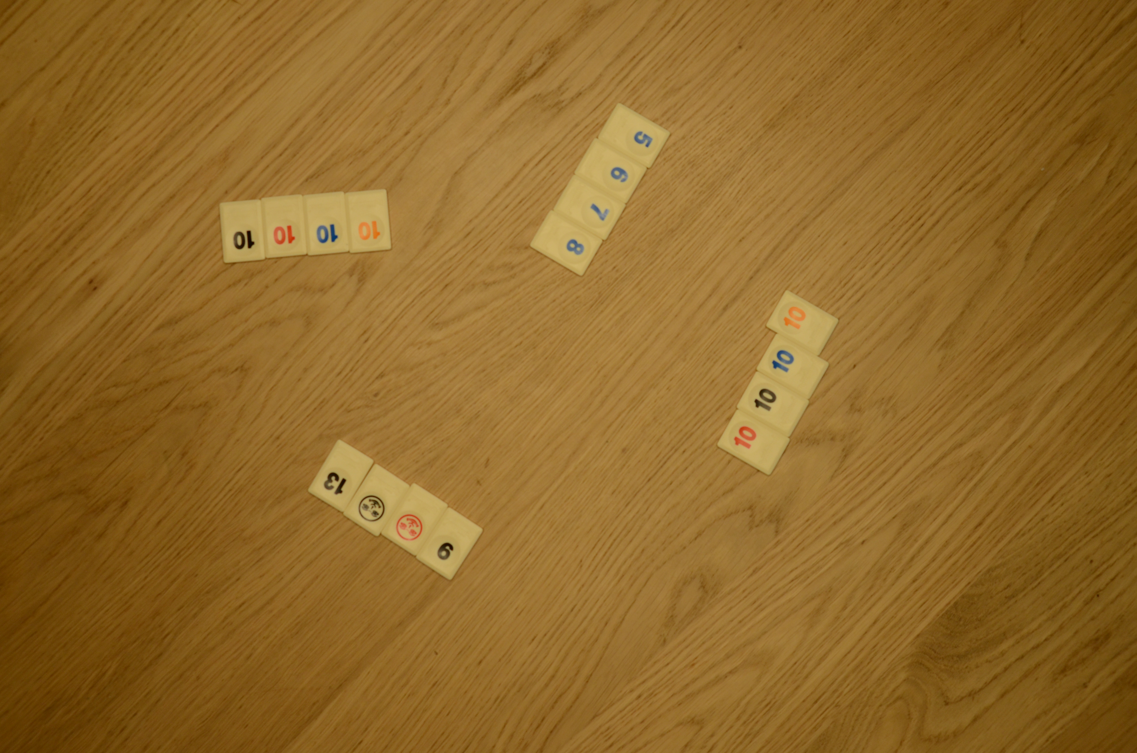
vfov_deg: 28.0
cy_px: 376
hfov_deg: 41.2
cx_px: 568
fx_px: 1513
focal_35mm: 48
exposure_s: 1/60
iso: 400
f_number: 5.6
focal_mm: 32
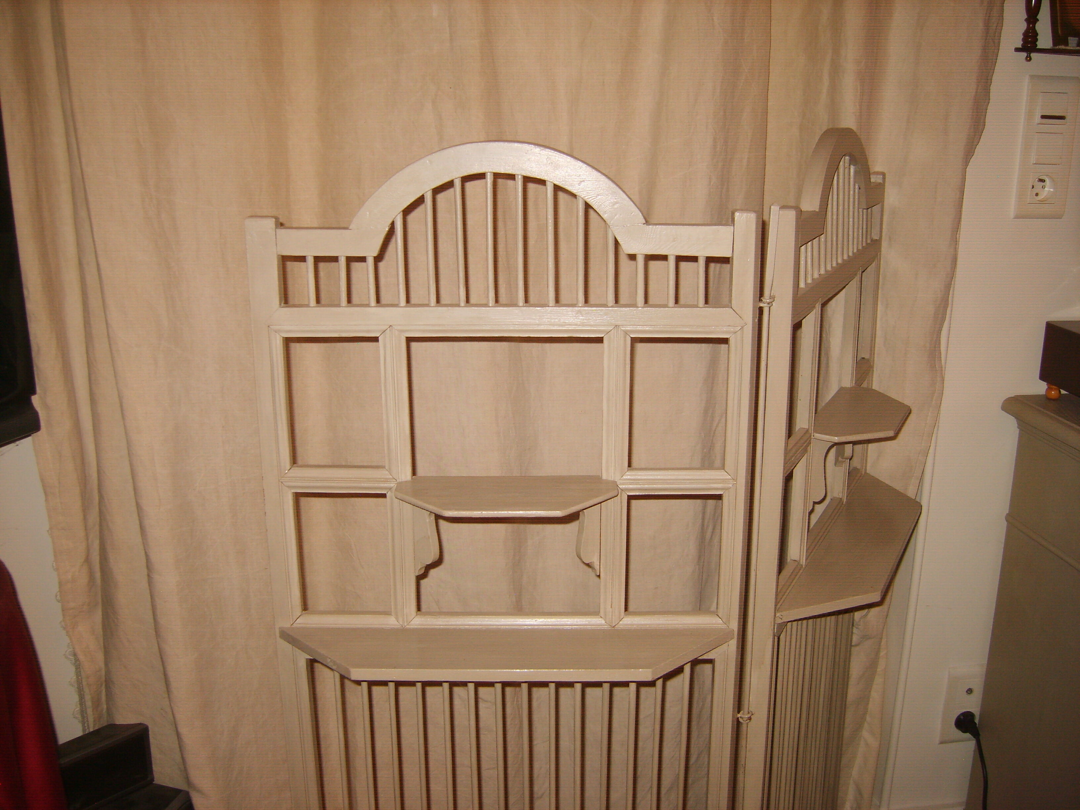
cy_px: 405
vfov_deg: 40.7
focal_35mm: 35
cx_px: 540
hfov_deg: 52.6
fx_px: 1092
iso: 100
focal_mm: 7.4
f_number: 2.8
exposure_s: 1/30
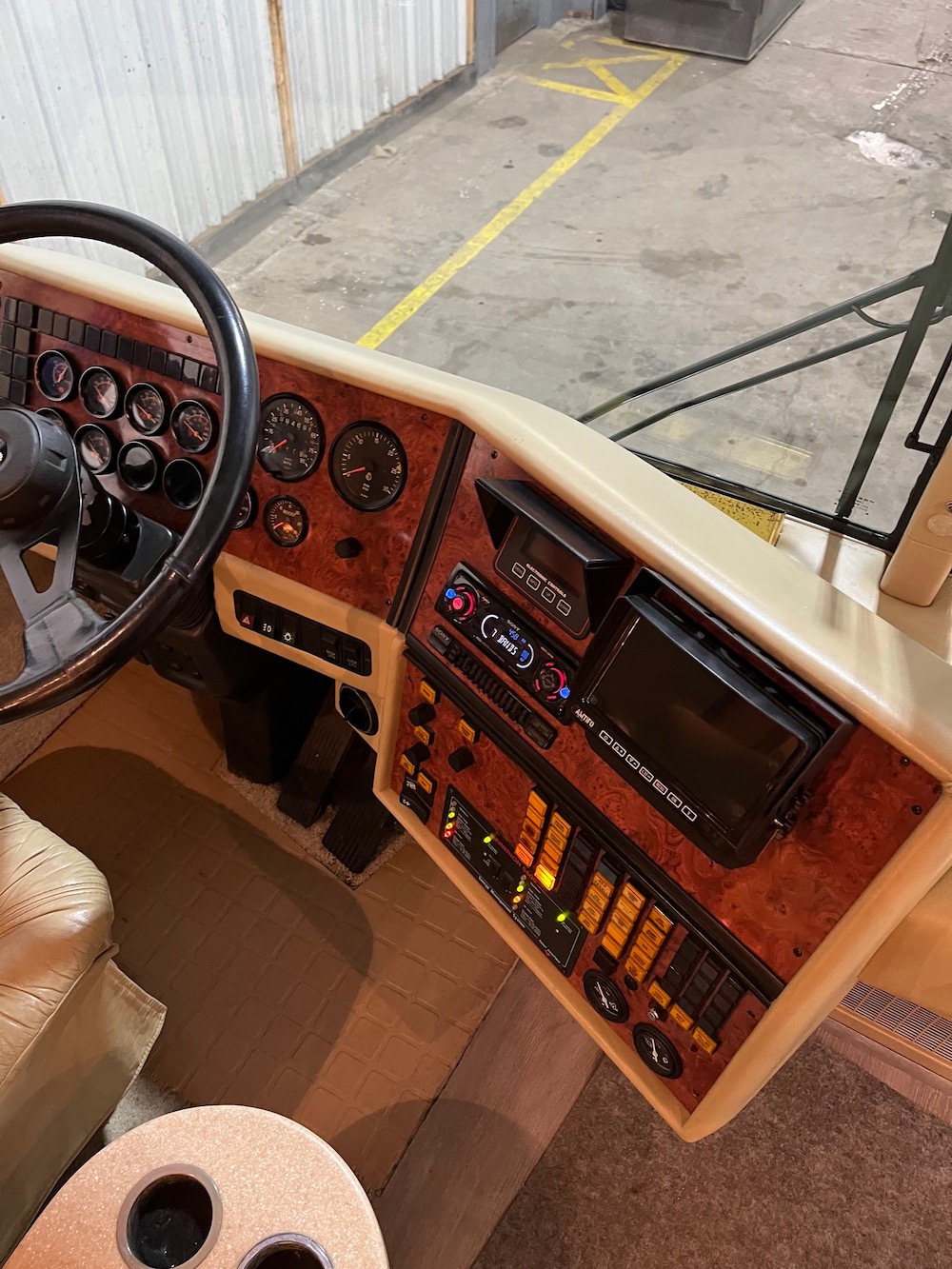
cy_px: 634
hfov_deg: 53.1
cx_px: 476
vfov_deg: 67.3
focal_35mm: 26
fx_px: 953
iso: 400
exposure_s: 1/40
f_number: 1.6
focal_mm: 5.1
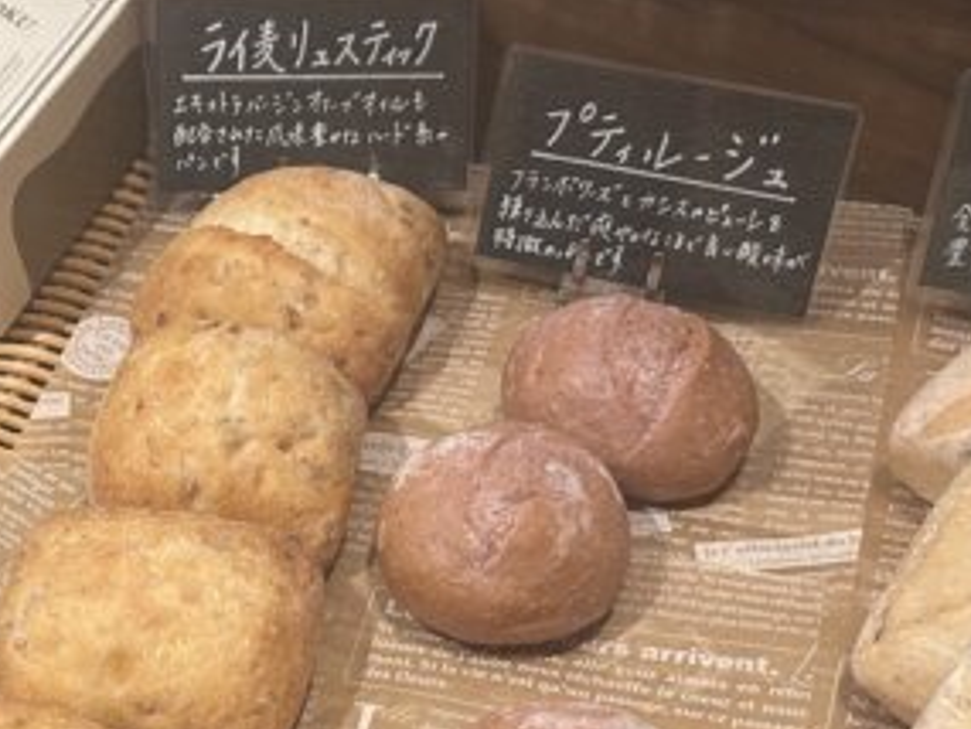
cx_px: 164
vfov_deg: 19.9
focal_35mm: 73
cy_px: 627
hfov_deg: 26.1
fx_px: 2049
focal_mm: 5.7
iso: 160
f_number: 1.5
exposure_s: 1/50
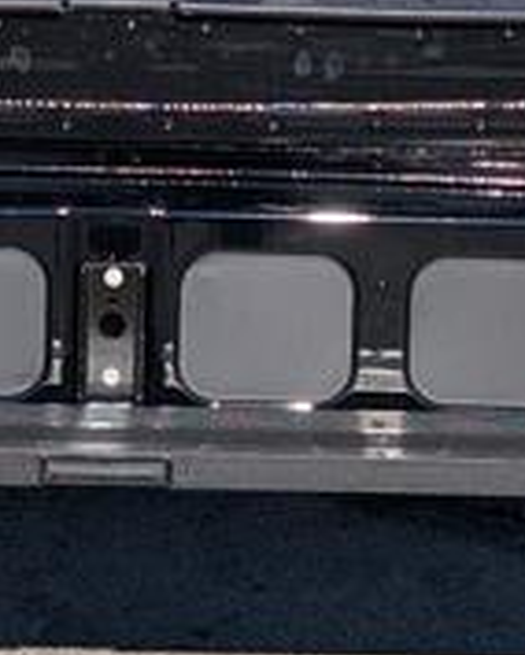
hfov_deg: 8.9
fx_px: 3354
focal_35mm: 173
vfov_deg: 11.0
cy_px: -104
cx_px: 170
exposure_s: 1/1111
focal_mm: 6.9
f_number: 1.68
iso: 20
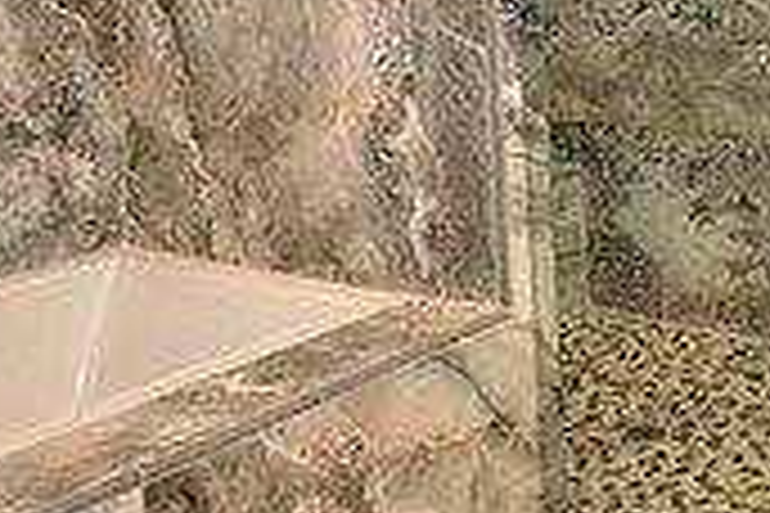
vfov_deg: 21.6
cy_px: -169
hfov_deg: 34.9
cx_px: 576
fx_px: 1198
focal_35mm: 56
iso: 800
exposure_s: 1/125
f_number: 4
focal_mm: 10
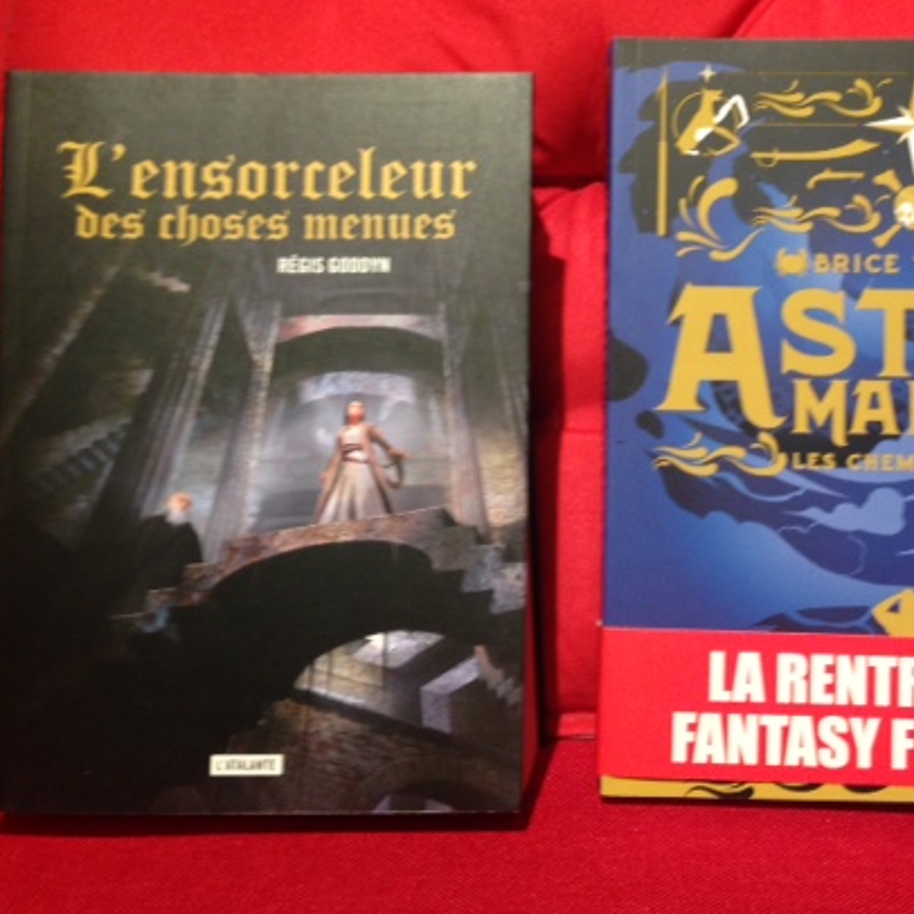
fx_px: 1374
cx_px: 617
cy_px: 419
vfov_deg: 36.8
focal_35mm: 46
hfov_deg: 36.4
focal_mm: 4.12
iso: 125
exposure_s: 1/20
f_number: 2.4
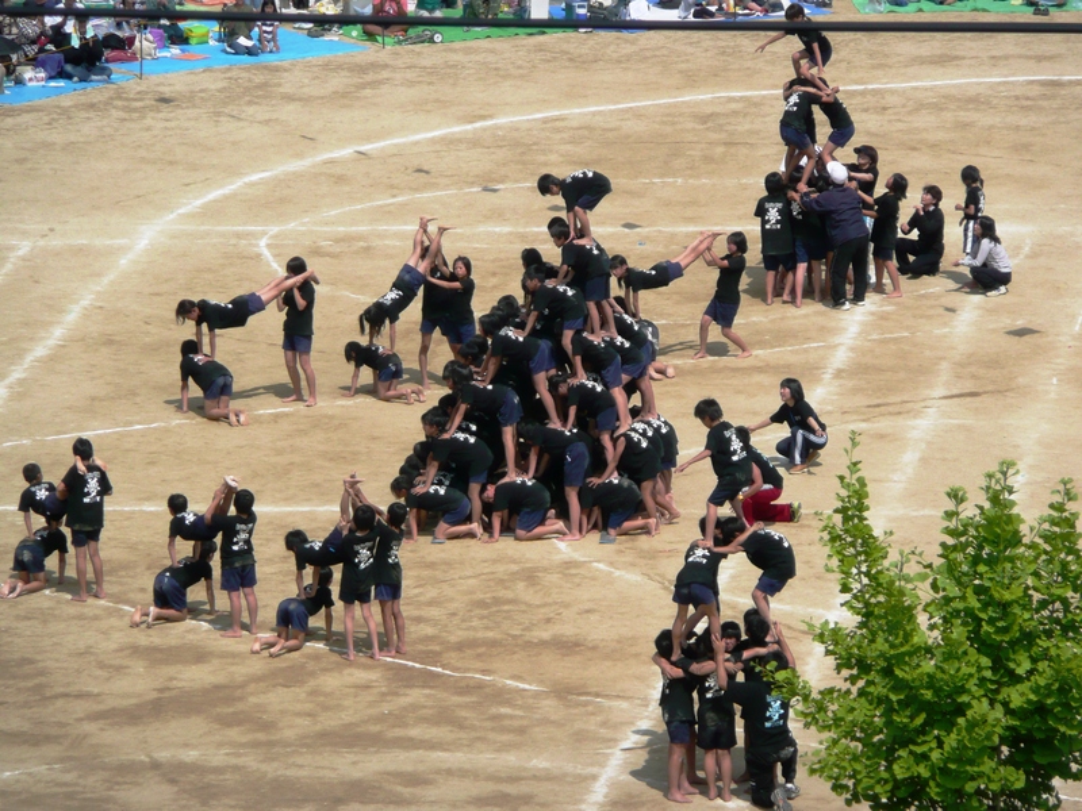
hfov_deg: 7.5
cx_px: 541
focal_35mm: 264
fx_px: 8252
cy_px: 406
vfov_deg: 5.6
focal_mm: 43.3
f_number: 4.9
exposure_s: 1/800
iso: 100
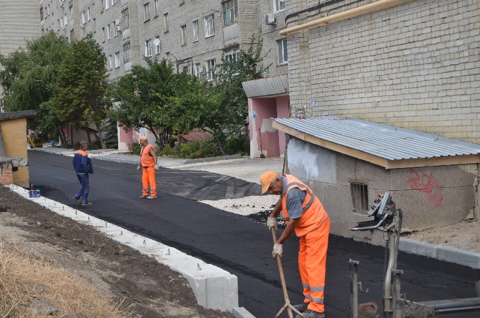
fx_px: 798
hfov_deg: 33.5
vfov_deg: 22.5
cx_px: 240
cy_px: 159
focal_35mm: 60
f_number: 8
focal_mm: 40
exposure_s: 1/250
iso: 140
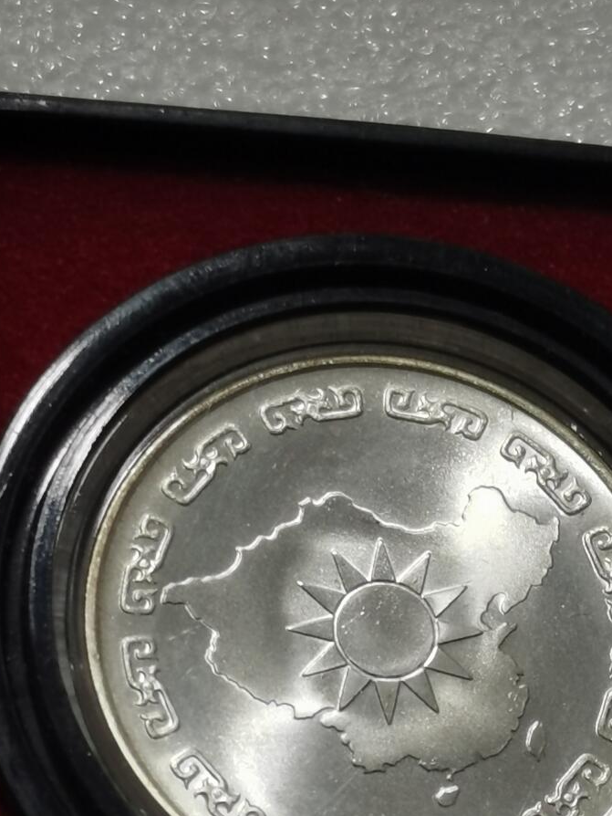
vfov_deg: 12.9
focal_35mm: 153
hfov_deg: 9.7
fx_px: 3605
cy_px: 641
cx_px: 354
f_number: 1.8
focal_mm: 5.58
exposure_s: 1/160
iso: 50
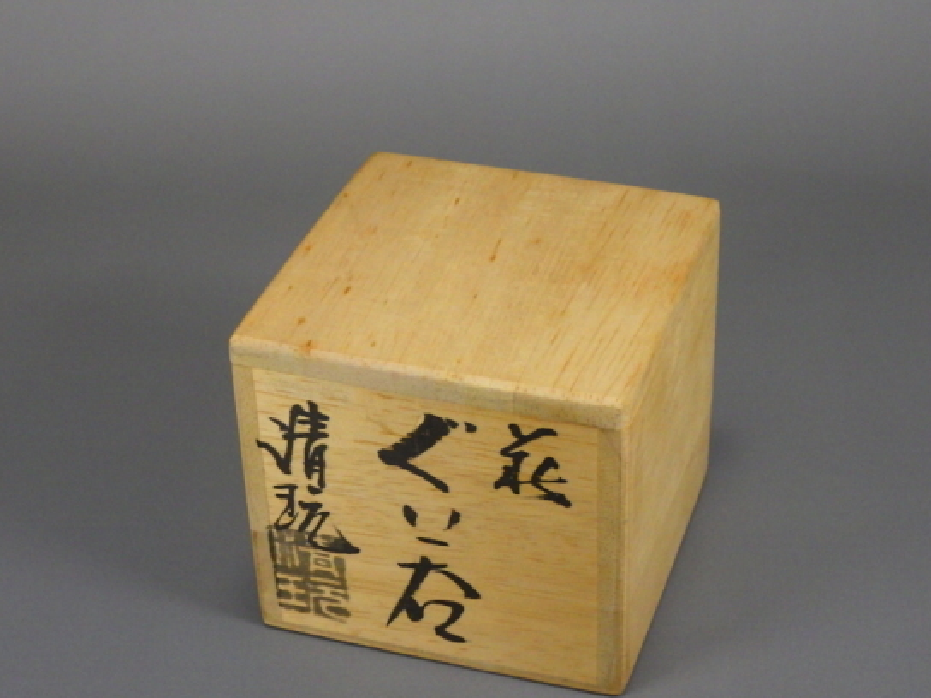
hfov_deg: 26.7
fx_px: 1963
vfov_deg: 20.2
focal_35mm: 73
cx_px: 459
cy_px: 400
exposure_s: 1/60
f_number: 4.6
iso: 200
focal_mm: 11.1
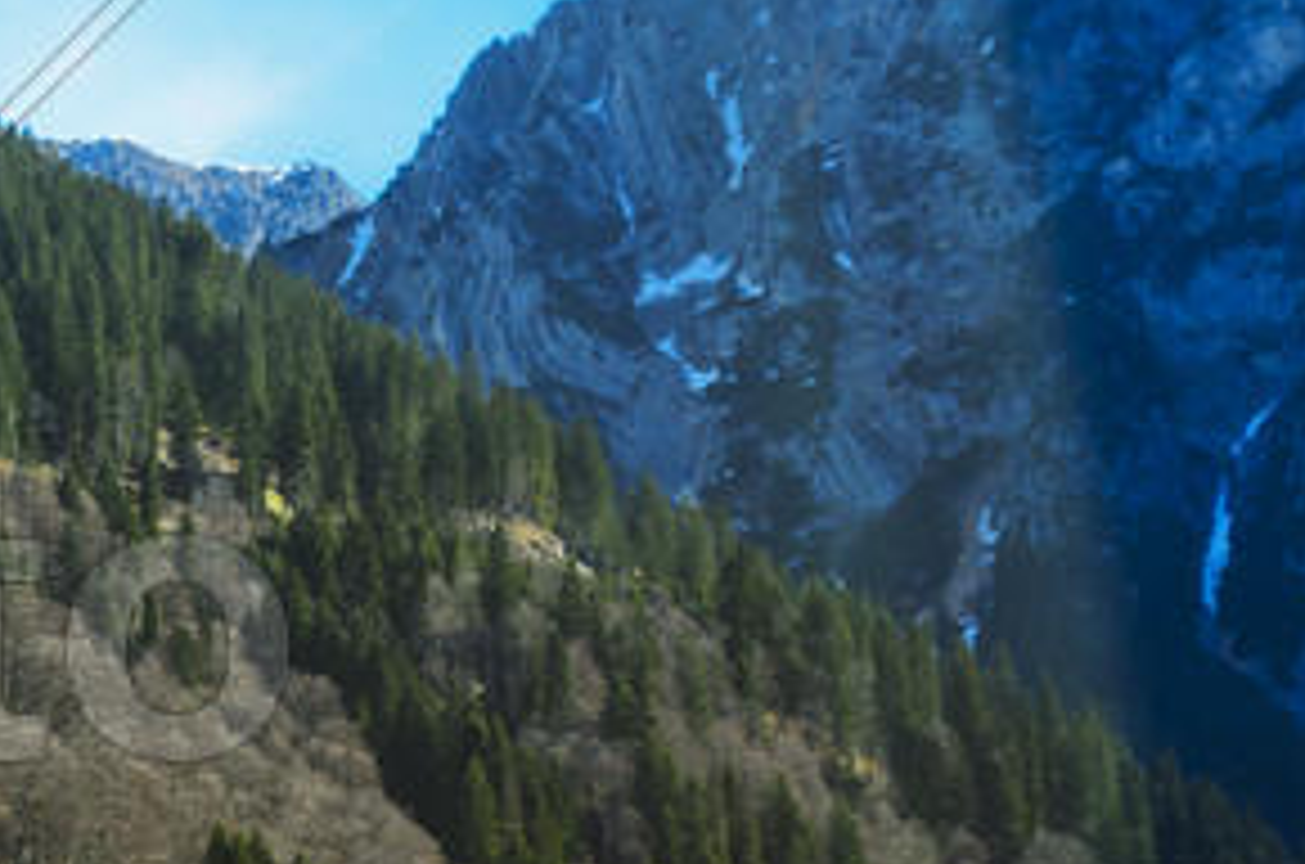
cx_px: -526
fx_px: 4594
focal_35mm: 127
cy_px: 648
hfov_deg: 15.2
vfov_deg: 10.7
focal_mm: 28
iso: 100
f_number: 4.8
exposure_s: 1/90
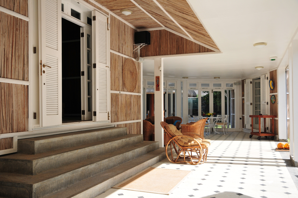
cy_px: 99
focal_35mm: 33
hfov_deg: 57.3
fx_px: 273
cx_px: 149
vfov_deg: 39.9
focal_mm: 22
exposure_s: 1/400
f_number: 5.6
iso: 200
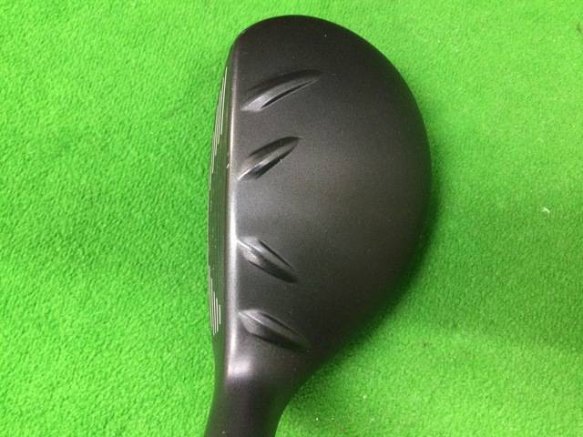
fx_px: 522
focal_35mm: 31
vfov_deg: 45.4
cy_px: 218
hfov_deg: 58.4
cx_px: 292
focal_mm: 3.3
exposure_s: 1/17
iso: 200
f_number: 2.4
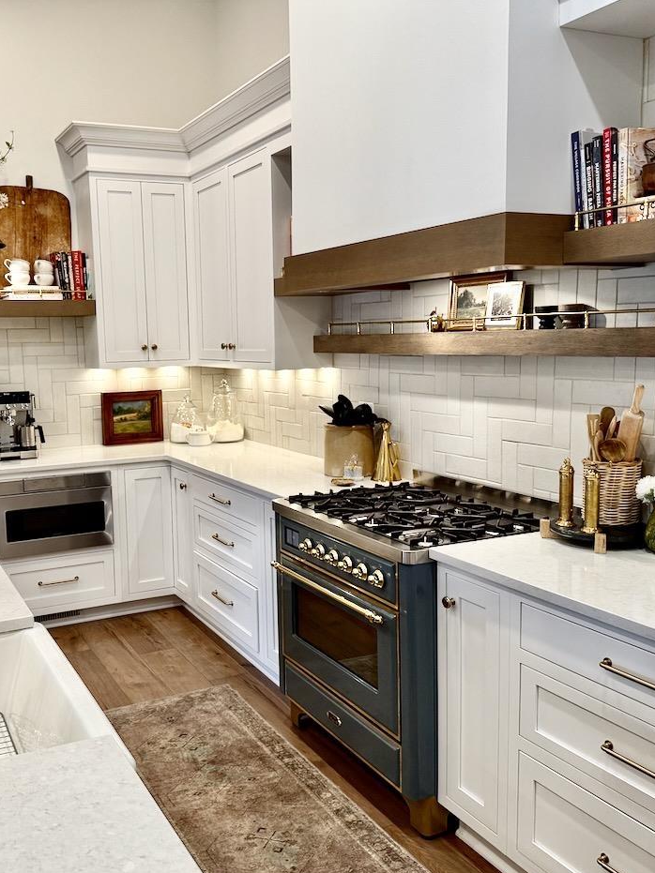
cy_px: 448
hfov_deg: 42.5
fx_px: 833
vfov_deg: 55.4
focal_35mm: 33
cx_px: 237
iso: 200
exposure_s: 1/120
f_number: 1.78
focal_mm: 6.76
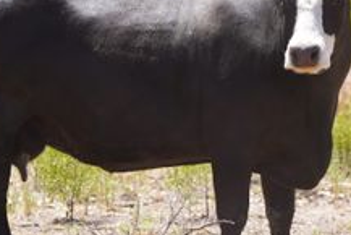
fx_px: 3365
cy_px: 123
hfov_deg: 6.0
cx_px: 170
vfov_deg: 4.0
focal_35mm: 345
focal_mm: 125
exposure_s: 1/400
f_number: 4
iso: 100
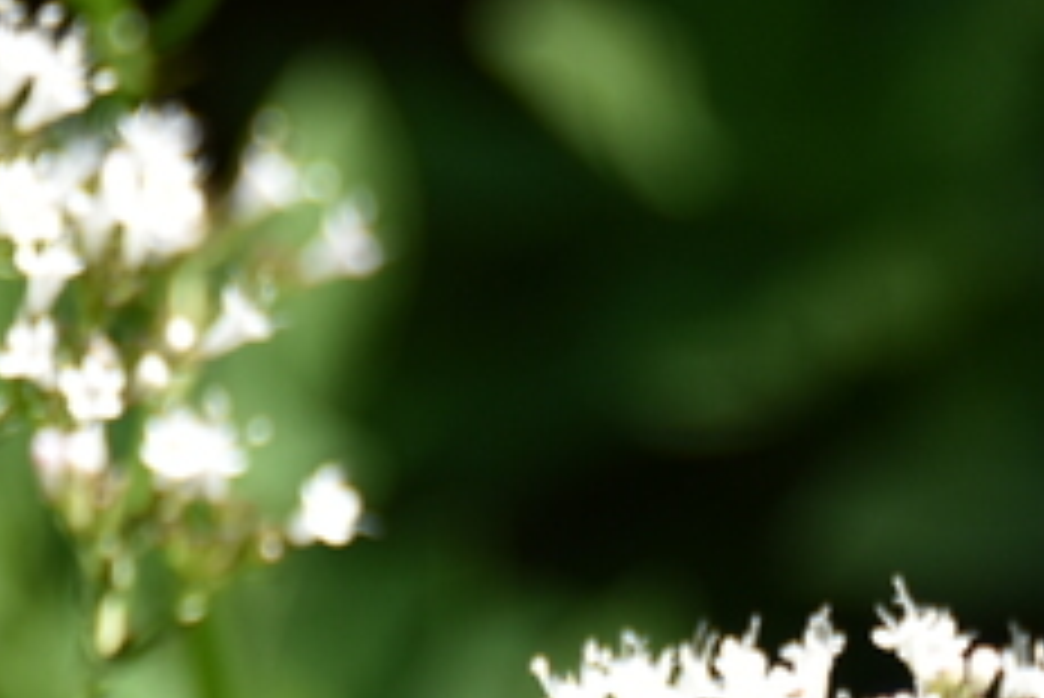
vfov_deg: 1.3
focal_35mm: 1049
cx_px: 1444
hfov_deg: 2.0
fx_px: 30439
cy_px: 1036
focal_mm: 190
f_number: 5.6
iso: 160
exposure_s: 1/400
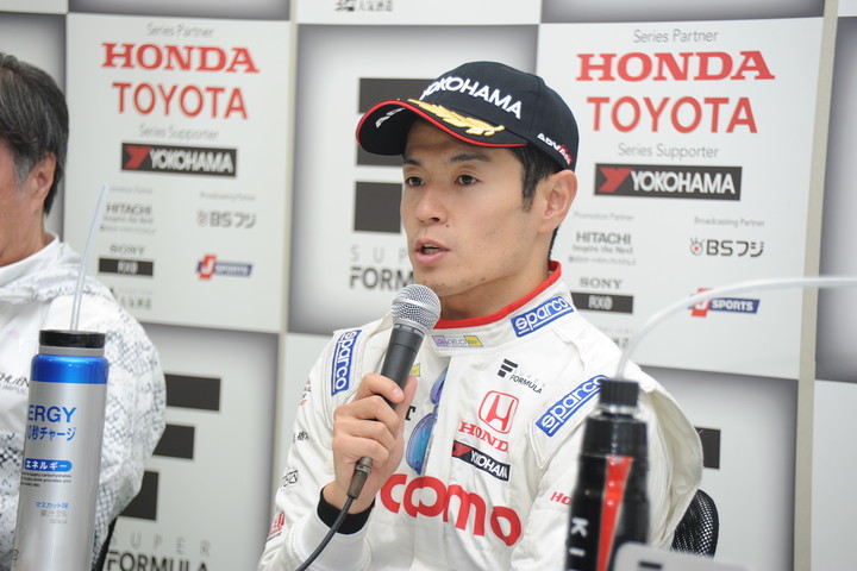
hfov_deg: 13.7
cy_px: 286
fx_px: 3571
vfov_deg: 9.1
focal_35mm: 150
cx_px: 428
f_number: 5.6
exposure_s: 1/125
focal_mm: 150
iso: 800
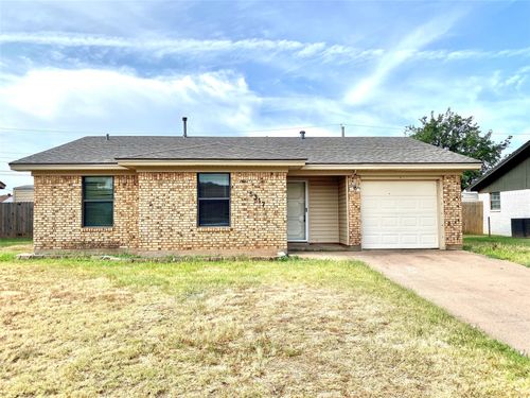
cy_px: 199
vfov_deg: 53.1
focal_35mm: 26
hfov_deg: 67.3
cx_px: 265
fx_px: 398
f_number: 1.8
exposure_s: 1/2358
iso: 32
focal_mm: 4.25
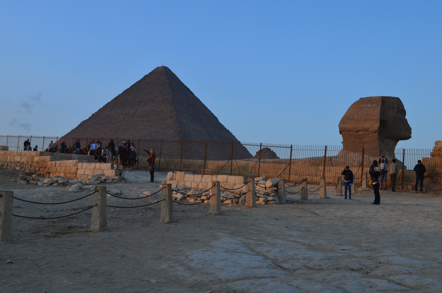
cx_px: 221
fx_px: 588
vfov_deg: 28.0
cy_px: 146
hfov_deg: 41.2
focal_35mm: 48
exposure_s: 1/250
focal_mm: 32
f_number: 8
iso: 200
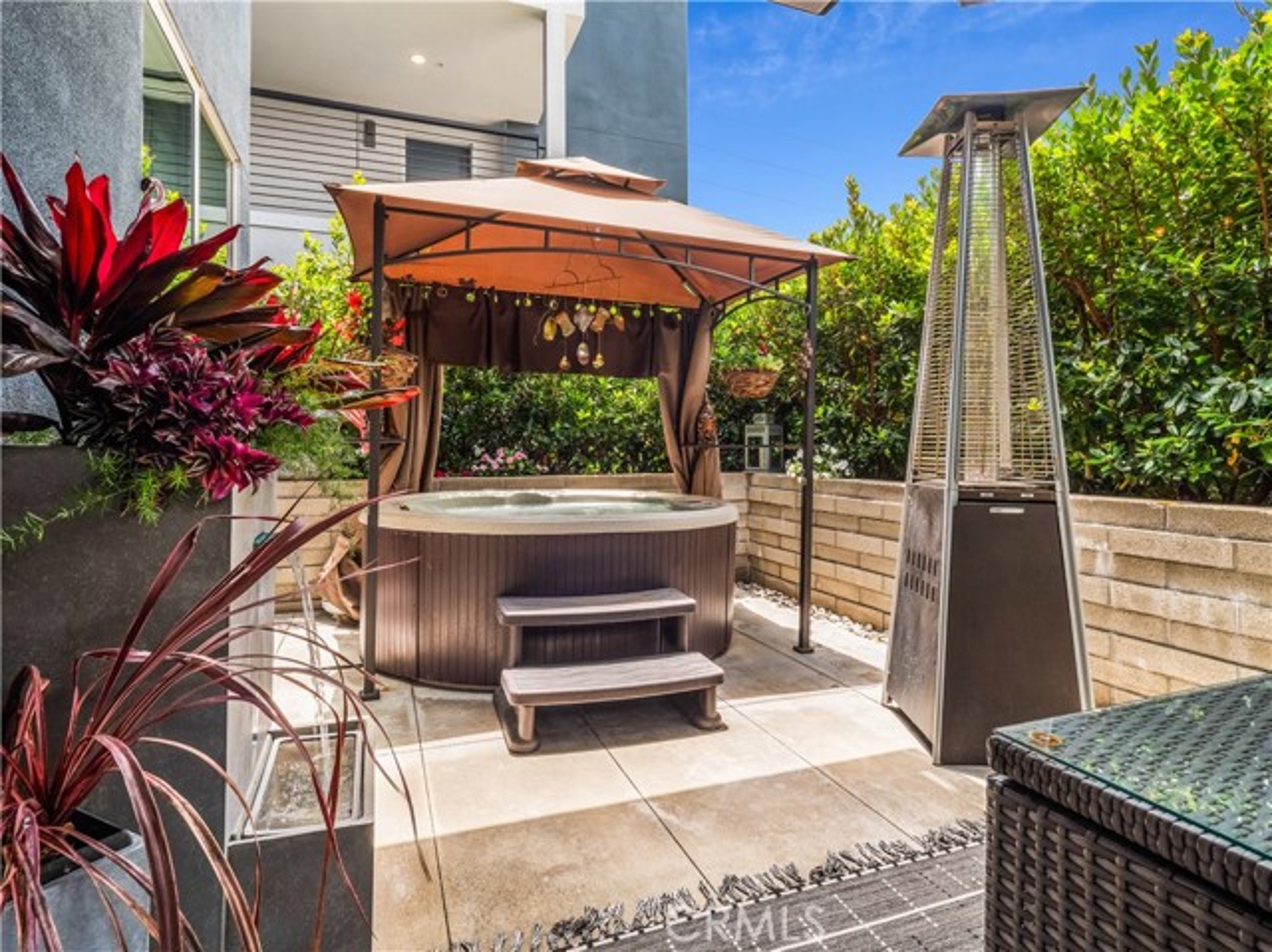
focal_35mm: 18
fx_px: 661
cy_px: 476
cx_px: 636
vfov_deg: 71.5
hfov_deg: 87.8
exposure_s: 1/800
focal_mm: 9
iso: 200
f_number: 8
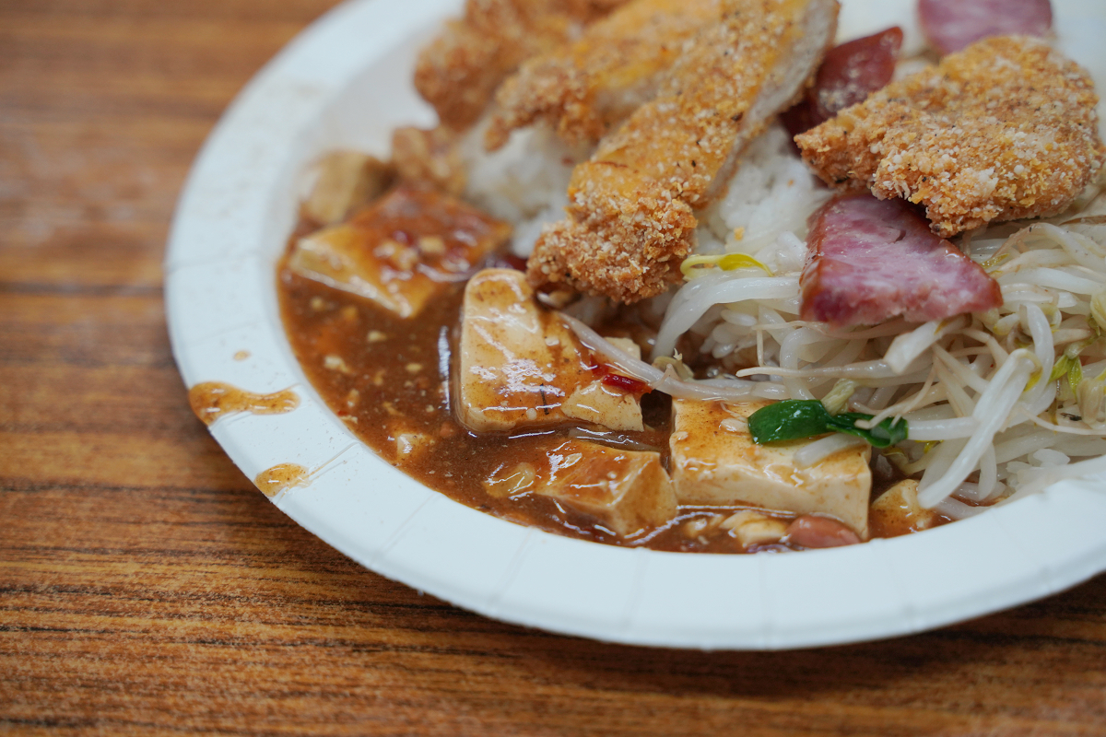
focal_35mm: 75
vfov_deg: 18.2
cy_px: 368
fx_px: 2304
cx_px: 553
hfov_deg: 27.0
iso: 800
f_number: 4
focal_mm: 75
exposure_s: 1/80
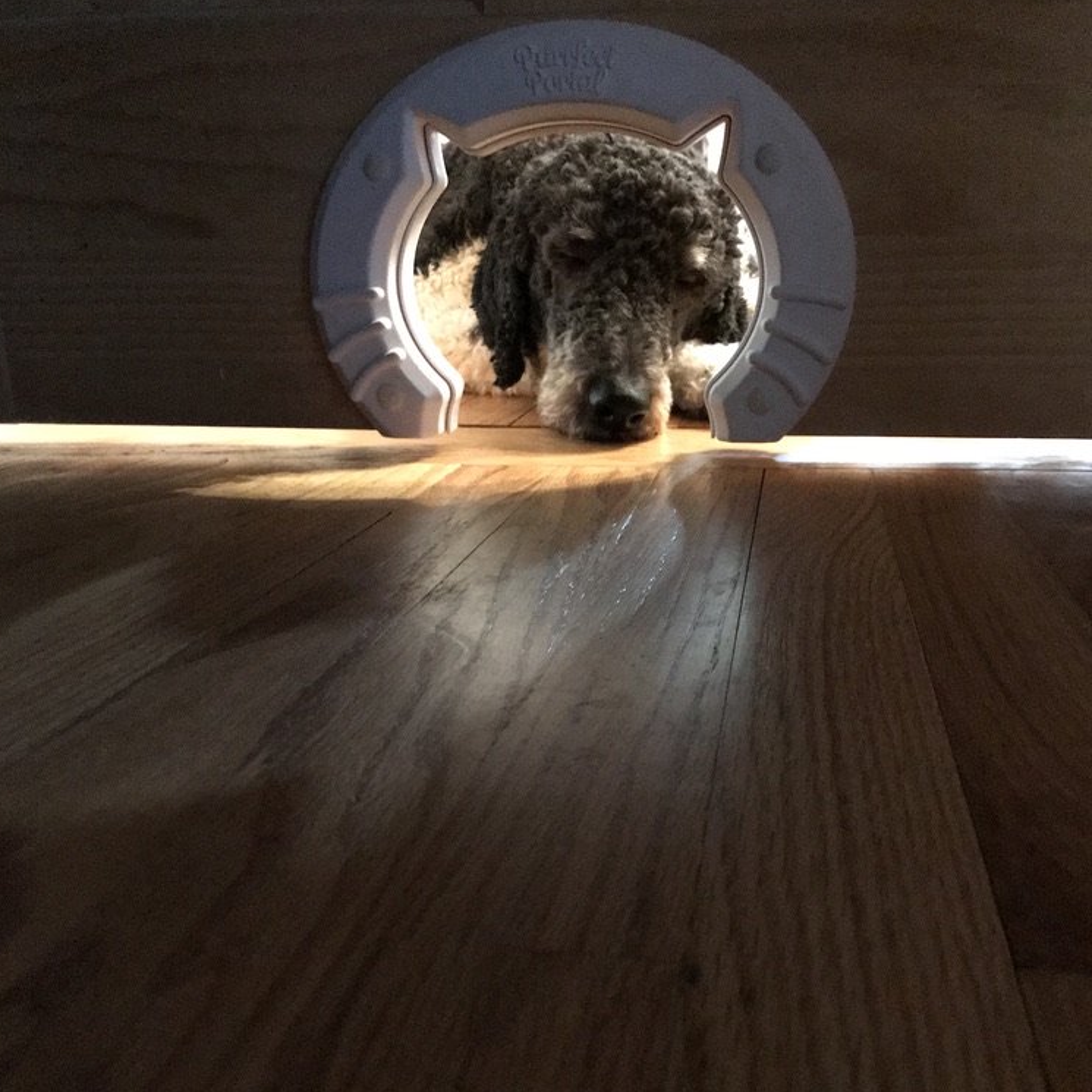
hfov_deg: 48.4
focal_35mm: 34
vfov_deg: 48.1
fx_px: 1213
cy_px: 673
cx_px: 553
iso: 640
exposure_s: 1/15
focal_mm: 3.99
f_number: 1.8
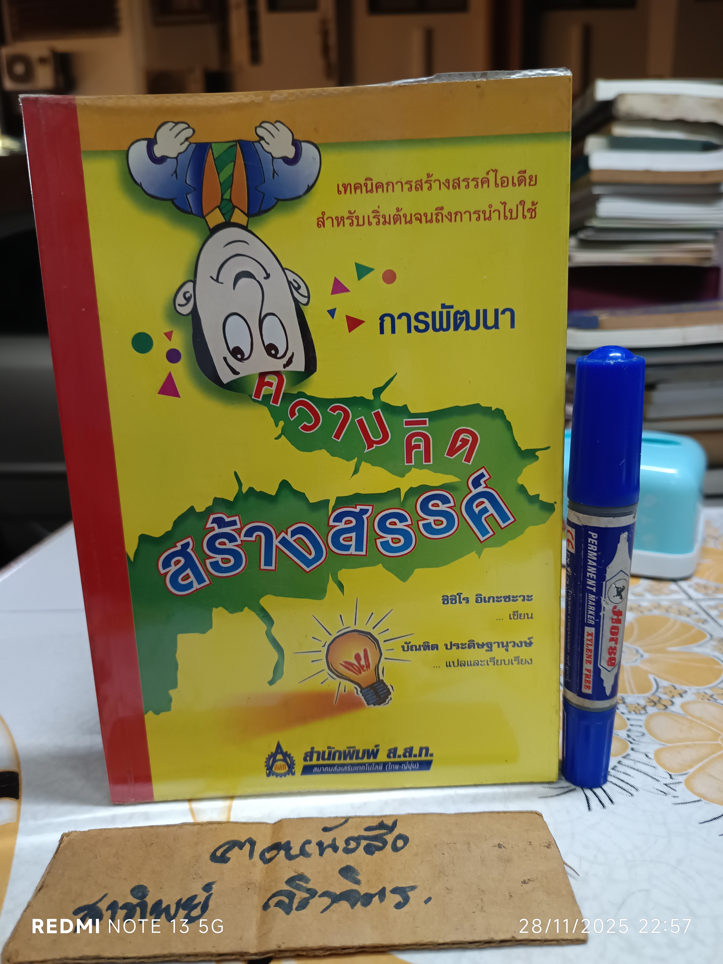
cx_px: 362
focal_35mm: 24
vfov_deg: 71.6
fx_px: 668
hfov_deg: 56.8
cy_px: 482
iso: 1167
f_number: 1.7
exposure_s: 1/25
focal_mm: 5.31
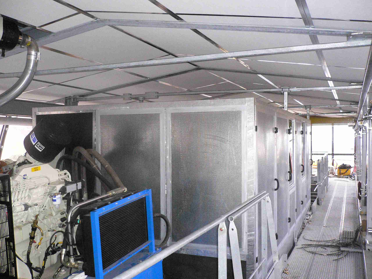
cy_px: 140
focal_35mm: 35
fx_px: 376
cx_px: 186
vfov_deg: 40.7
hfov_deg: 52.6
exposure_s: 1/60
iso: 400
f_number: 2.8
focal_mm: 5.8
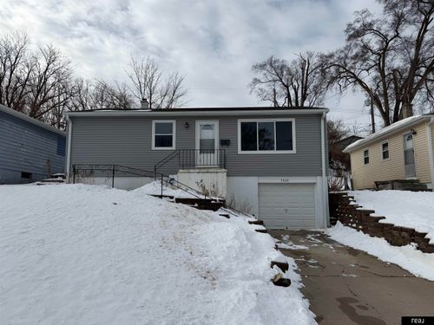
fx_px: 301
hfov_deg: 71.6
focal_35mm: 24
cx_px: 217
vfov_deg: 56.8
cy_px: 162
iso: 80
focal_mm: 6.76
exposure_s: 1/9091
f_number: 1.78
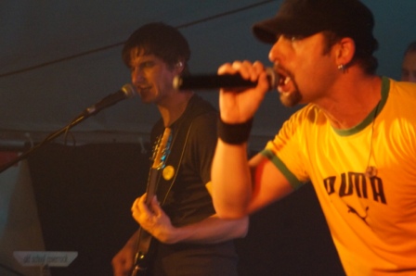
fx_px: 2252
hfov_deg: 10.6
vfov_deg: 7.0
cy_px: 138
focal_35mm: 195
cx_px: 208
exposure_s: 1/50
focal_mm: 130
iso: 3200
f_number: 5.6
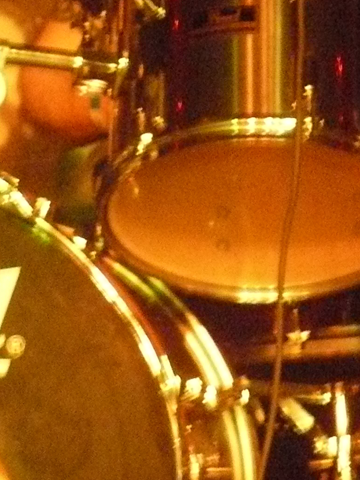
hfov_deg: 6.9
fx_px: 2969
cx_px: 235
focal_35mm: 214
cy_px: -127
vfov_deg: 9.1
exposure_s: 1/10
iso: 800
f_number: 3.2
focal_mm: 12
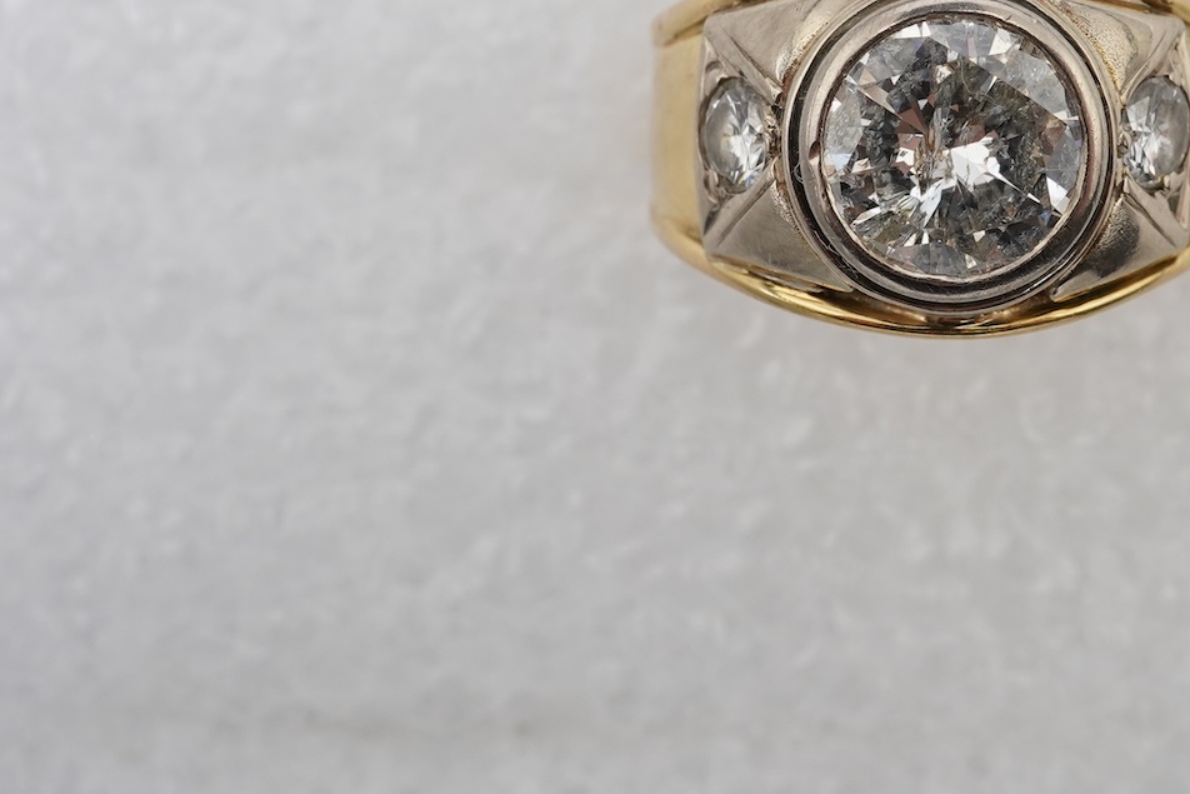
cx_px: 939
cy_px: 173
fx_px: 2810
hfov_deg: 23.6
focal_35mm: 85
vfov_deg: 16.0
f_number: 18
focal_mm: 30
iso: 500
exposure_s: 1/125
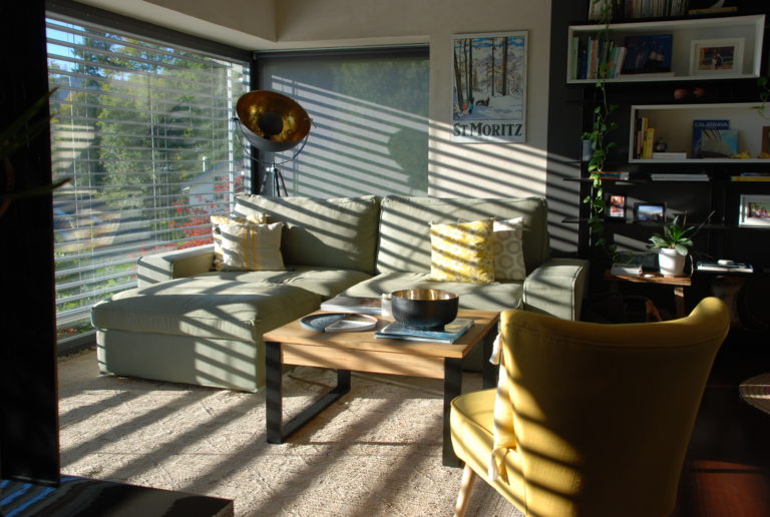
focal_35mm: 36
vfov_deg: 37.1
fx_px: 772
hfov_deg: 53.0
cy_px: 258
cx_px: 385
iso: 100
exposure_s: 1/125
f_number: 5.6
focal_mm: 24
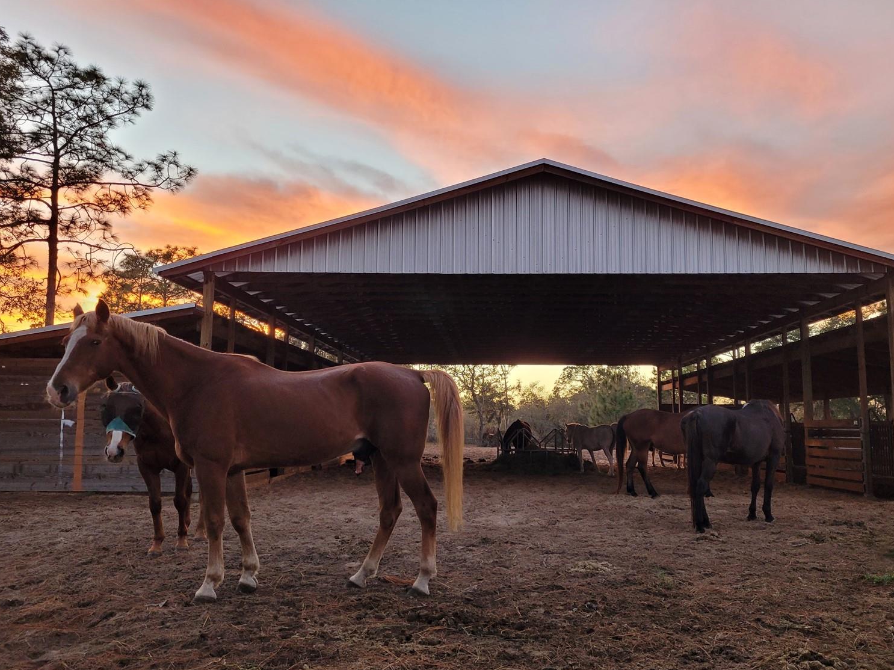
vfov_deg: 49.7
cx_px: 472
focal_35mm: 28
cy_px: 357
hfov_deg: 63.4
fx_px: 723
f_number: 1.8
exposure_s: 1/98
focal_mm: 5.4
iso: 160
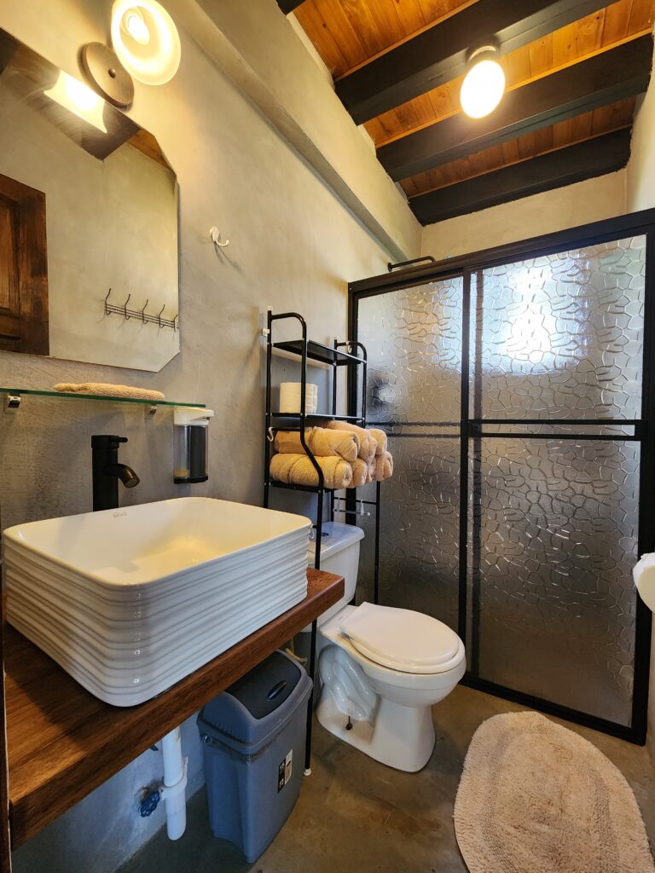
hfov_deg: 89.9
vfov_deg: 106.2
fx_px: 328
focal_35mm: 13
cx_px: 328
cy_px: 436
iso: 320
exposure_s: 1/60
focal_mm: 2.2
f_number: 2.2
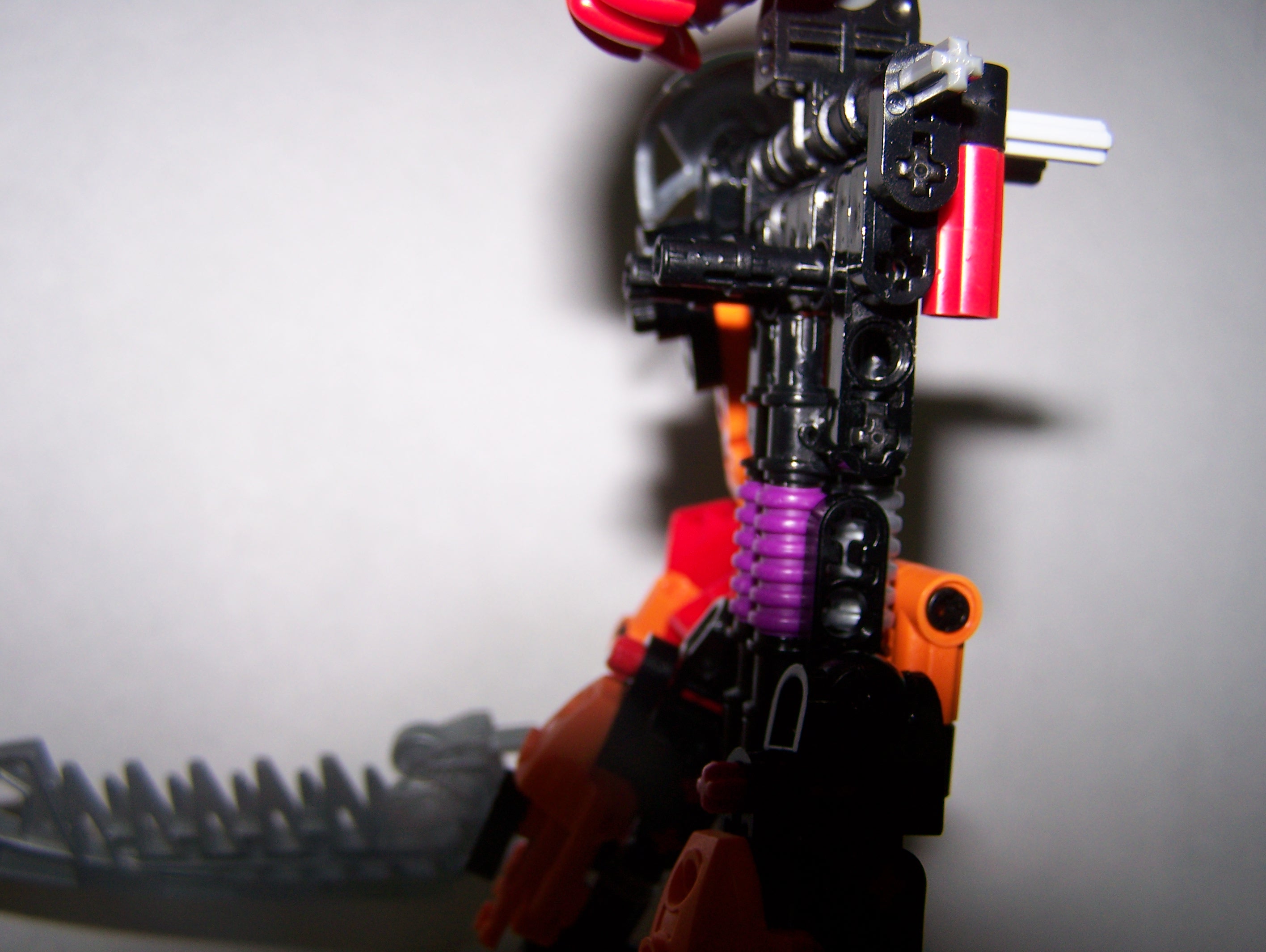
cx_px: 633
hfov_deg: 48.9
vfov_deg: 37.8
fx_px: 1391
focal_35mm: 38
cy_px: 476
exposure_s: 1/60
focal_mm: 6.3
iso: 80
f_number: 2.8
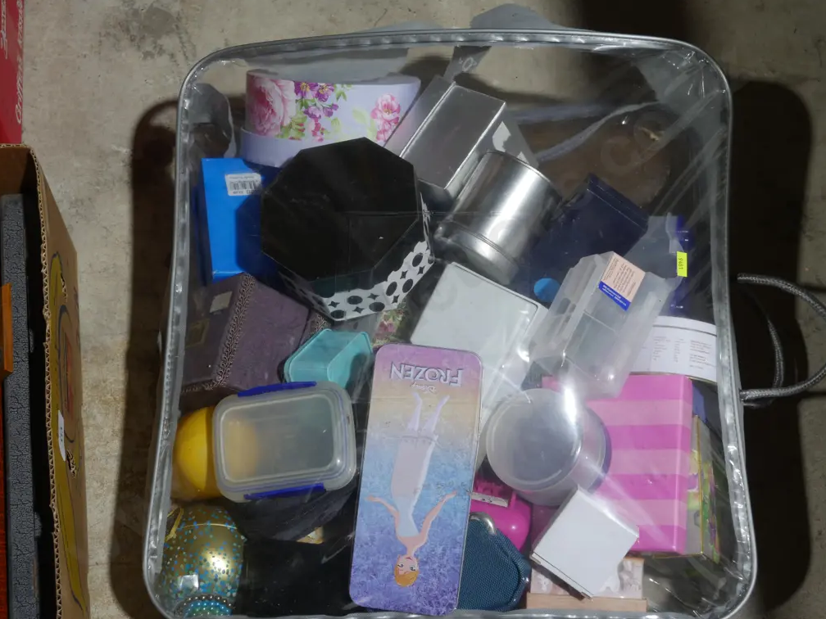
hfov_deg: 31.7
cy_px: 312
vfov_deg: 24.0
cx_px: 410
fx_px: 1456
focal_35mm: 61
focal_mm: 30
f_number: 5.4
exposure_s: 1/60
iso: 400
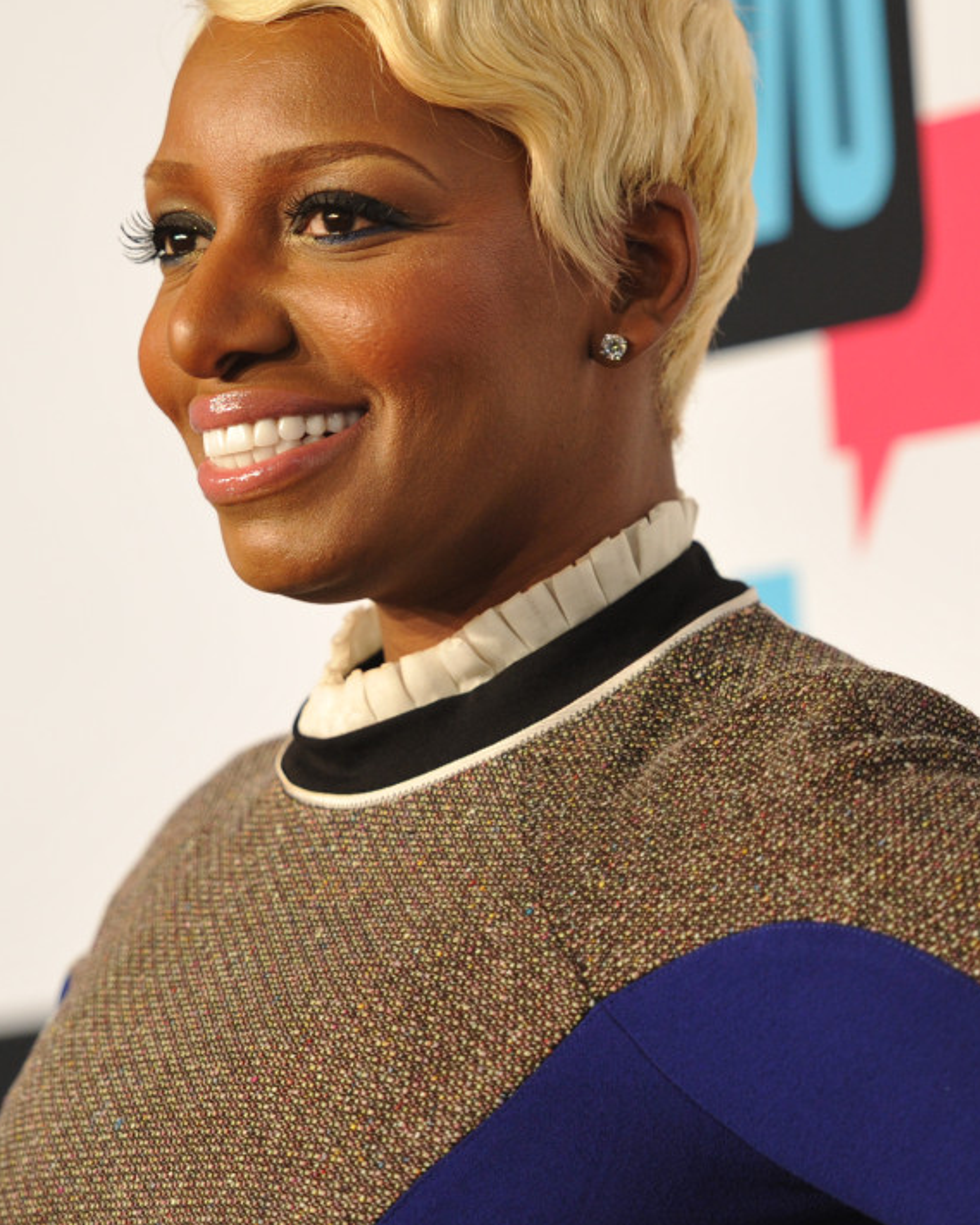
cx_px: 355
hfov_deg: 4.8
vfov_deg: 6.0
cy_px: 366
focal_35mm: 324
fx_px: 11744
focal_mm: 160
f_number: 3.2
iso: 1250
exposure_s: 1/400
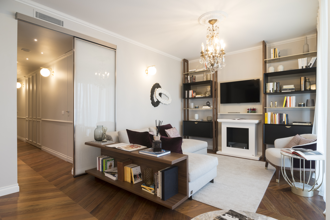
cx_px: 165
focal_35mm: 19
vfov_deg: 64.6
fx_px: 174
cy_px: 110
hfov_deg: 86.9
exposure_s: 1/2.5
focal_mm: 19
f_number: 16
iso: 400
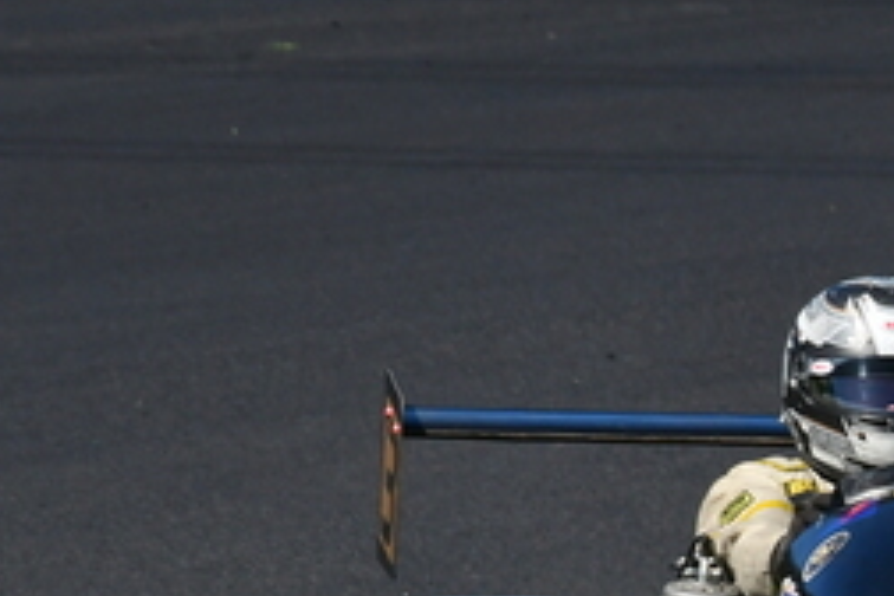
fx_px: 59099
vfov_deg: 0.6
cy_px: 357
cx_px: 1252
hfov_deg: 0.9
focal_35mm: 2380
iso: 400
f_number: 11
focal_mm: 500
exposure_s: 1/640
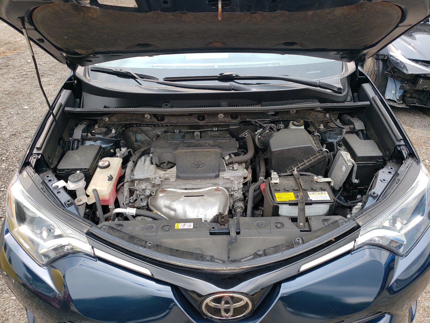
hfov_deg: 67.3
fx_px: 323
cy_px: 162
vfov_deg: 53.1
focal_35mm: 26
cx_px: 215
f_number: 1.5
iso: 50
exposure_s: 1/714
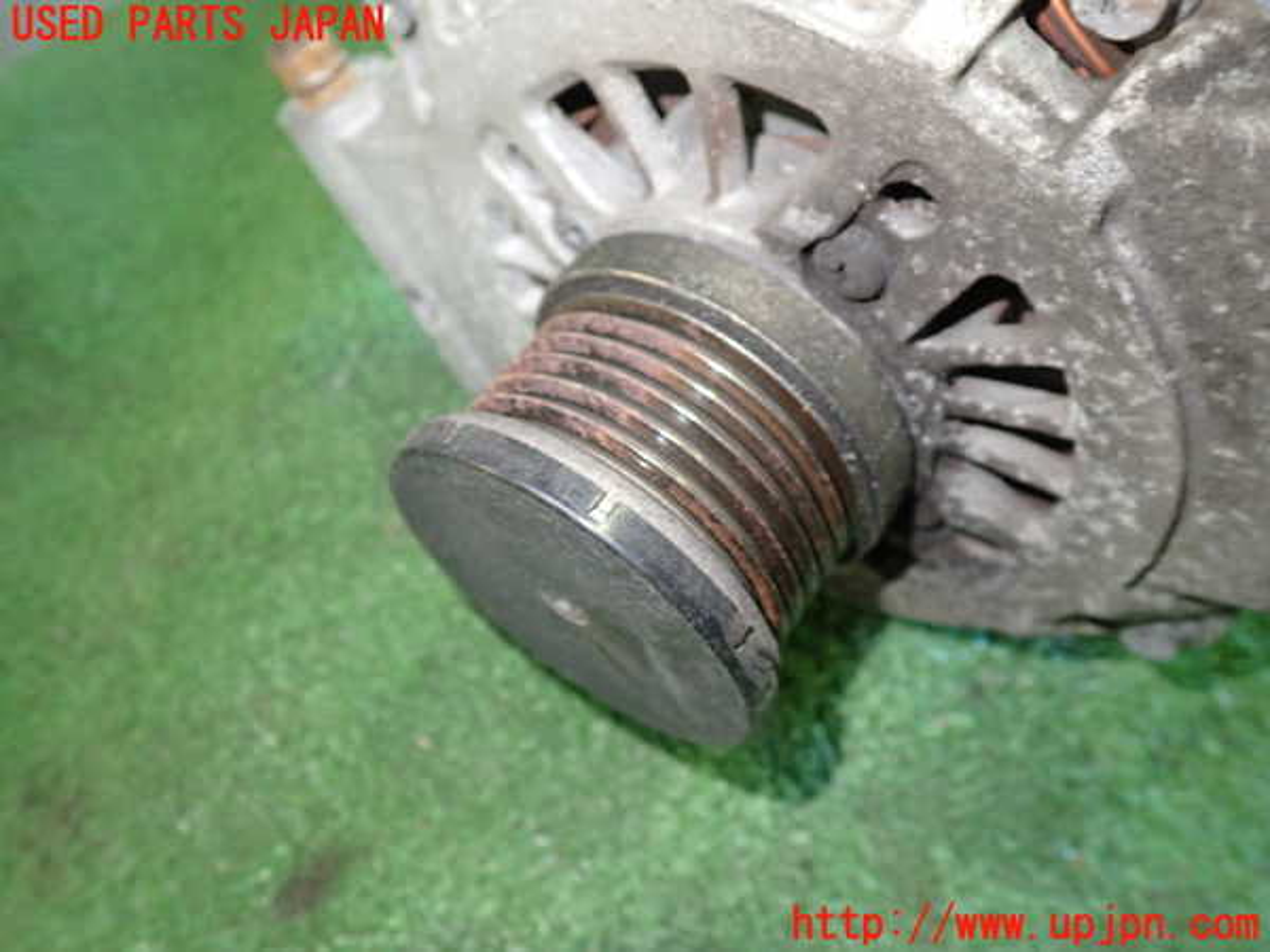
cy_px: 476
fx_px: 1101
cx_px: 635
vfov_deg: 46.8
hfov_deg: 60.0
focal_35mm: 30
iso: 500
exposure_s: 1/30
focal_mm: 5.4
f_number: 2.3
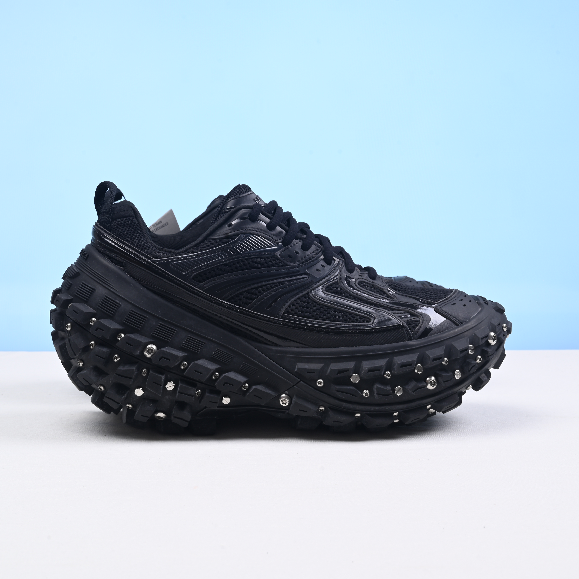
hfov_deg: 32.2
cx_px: 279
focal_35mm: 53
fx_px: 1003
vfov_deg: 32.2
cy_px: 289
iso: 100
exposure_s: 1/2
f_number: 16
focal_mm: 41
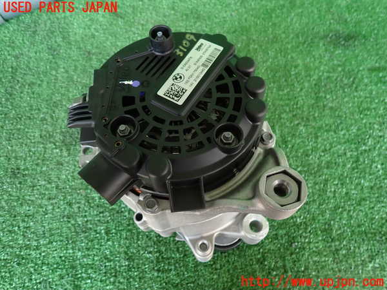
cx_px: 194
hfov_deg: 69.4
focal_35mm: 25
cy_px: 145
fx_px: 279
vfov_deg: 54.9
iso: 160
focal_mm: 4.5
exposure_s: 1/60
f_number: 2
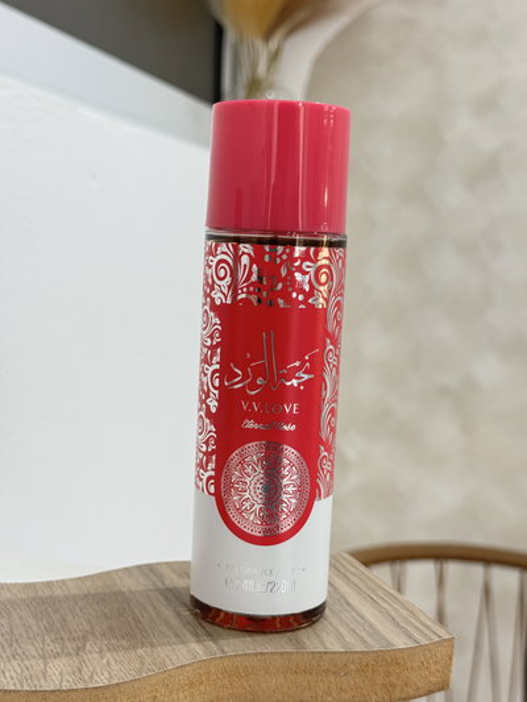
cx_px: 264
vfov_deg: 39.6
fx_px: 974
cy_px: 351
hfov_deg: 30.3
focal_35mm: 48
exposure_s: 1/50
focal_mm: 6.76
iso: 80
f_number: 1.78
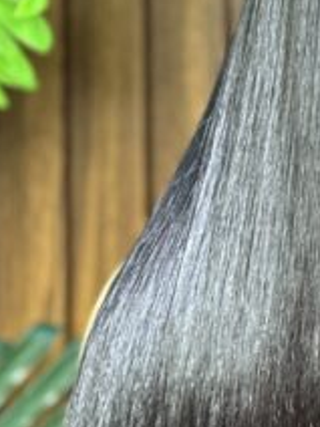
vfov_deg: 6.8
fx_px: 3587
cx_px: 553
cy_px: 85
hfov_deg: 5.0
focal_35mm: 291
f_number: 2.8
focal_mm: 9
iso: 160
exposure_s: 1/33
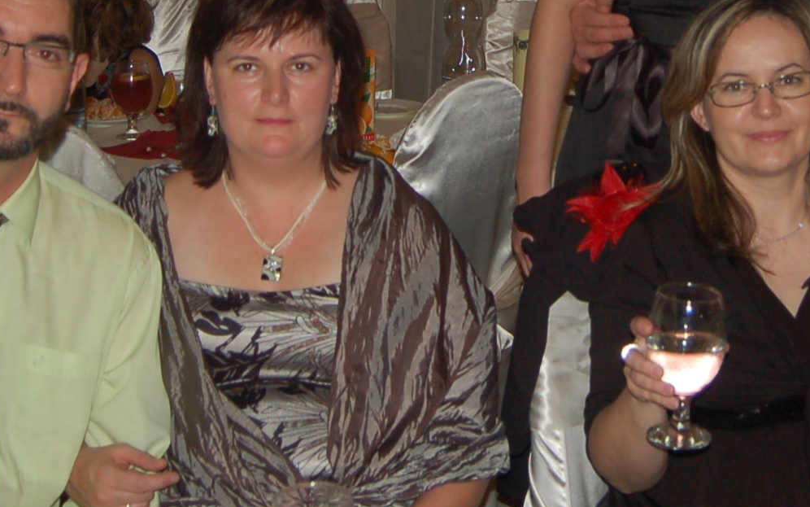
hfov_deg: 24.7
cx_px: 579
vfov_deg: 15.1
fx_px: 1833
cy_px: -139
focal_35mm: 83
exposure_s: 1/60
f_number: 3.5
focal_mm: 18
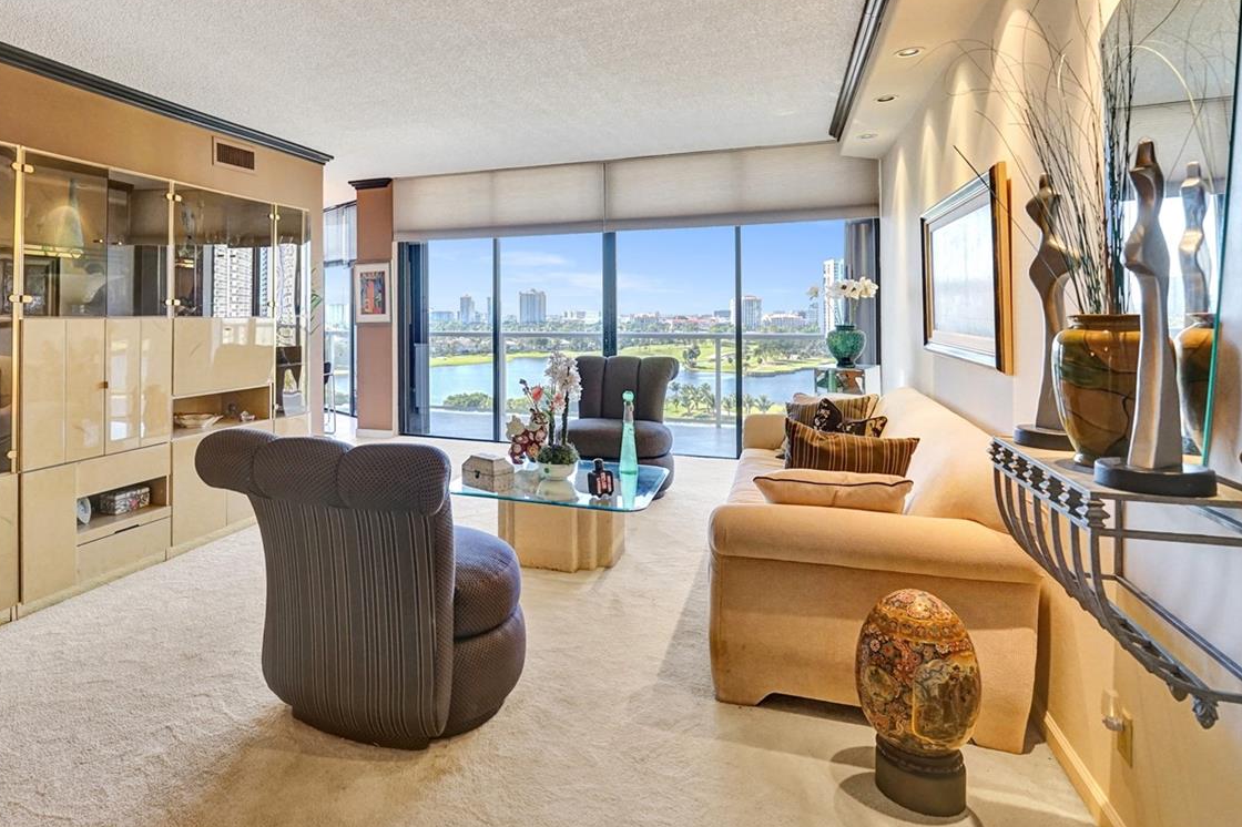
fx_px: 690
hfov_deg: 82.3
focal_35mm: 20
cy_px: 310
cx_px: 462
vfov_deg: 61.1
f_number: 4
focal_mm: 14
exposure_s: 1/400
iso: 1250
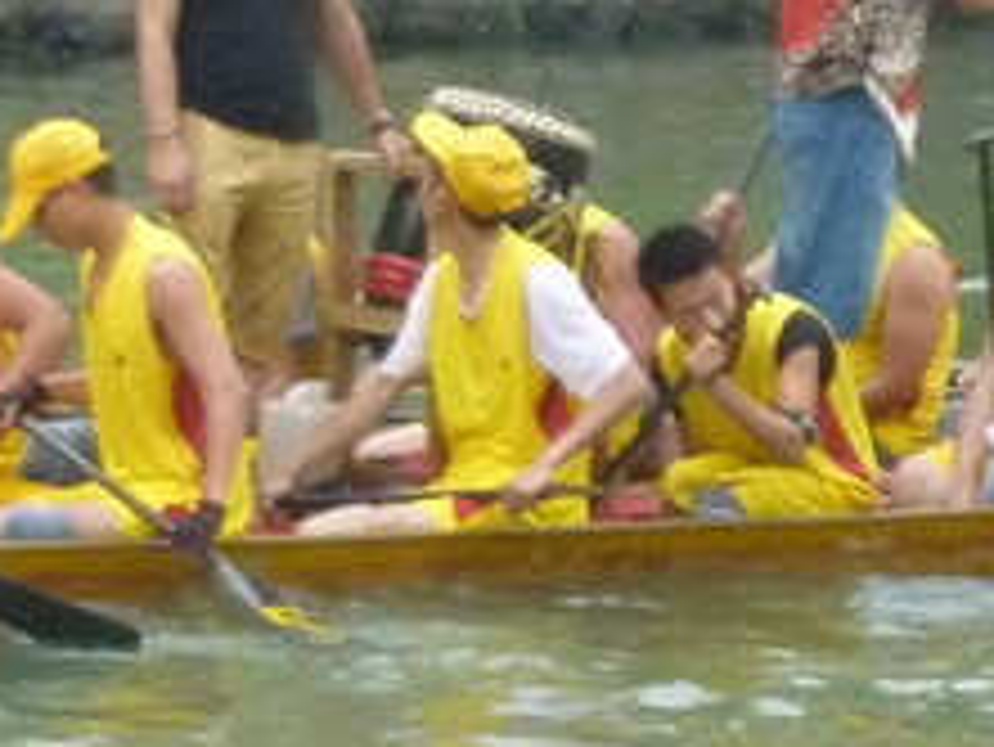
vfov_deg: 4.6
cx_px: -625
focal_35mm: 322
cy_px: 146
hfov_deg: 6.1
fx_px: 9251
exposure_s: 1/200
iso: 500
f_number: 5.2
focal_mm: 10.9
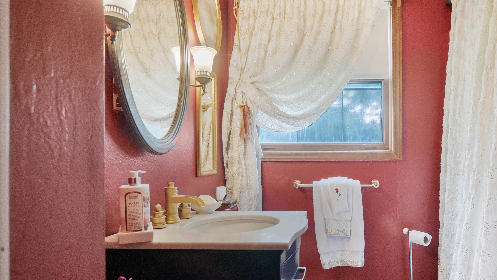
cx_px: 274
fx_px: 329
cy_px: 148
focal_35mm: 25
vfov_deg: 46.0
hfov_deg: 73.8
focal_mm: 8
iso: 3200
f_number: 2.8
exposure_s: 1/40
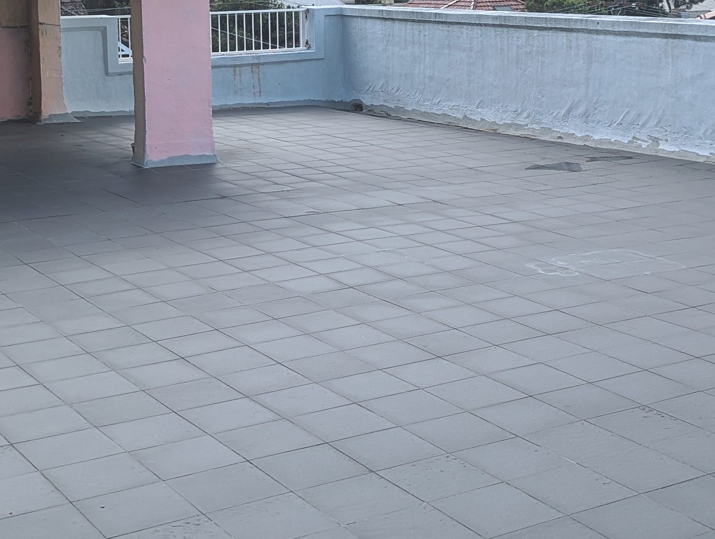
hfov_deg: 46.7
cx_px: 372
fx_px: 827
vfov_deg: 34.9
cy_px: 103
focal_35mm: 40
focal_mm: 2.35
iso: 60
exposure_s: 1/279
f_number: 2.2
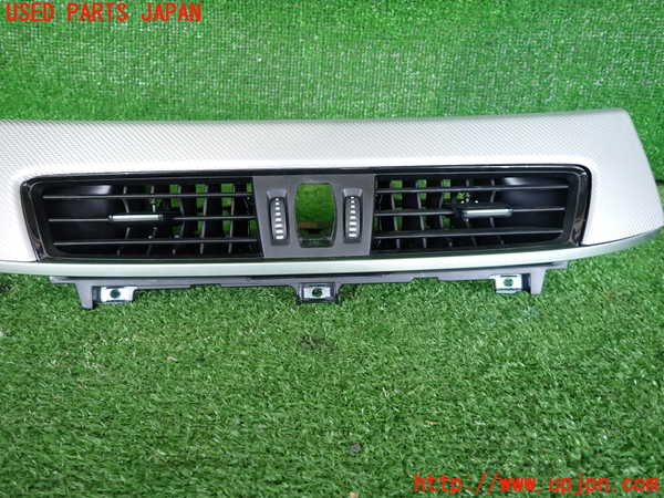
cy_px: 249
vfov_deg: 54.9
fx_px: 480
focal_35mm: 25
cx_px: 332
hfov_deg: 69.4
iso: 200
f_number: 2
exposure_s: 1/125
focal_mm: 4.5
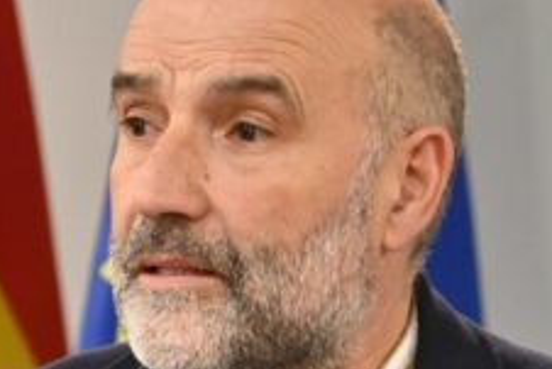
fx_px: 9635
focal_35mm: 628
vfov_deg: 2.2
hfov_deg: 3.3
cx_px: 110
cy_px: 505
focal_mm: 185
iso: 4000
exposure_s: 1/200
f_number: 5
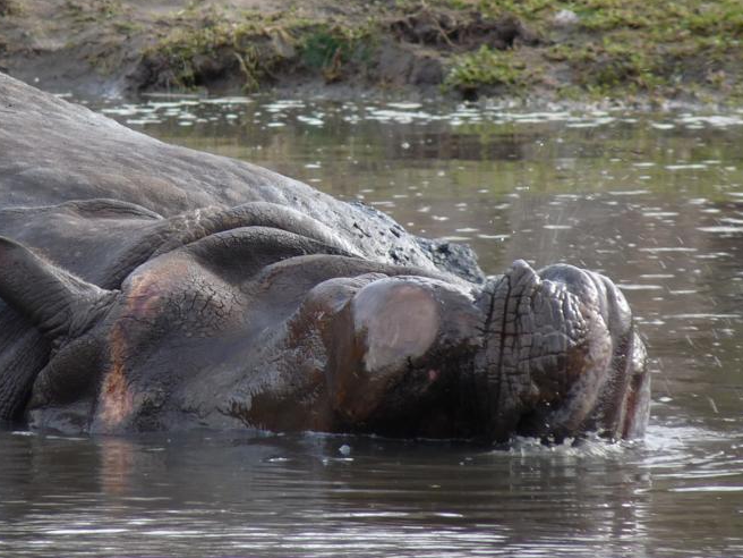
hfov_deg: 2.3
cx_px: 296
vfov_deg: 1.8
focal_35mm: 844
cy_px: 225
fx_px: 18116
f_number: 4.4
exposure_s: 1/125
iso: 100
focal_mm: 86.4
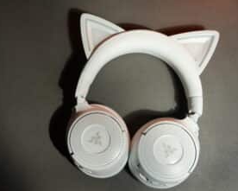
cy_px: 105
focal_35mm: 54
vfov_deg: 28.3
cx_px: 80
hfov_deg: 34.7
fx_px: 377
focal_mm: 40.4
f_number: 3.2
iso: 100
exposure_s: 1/60
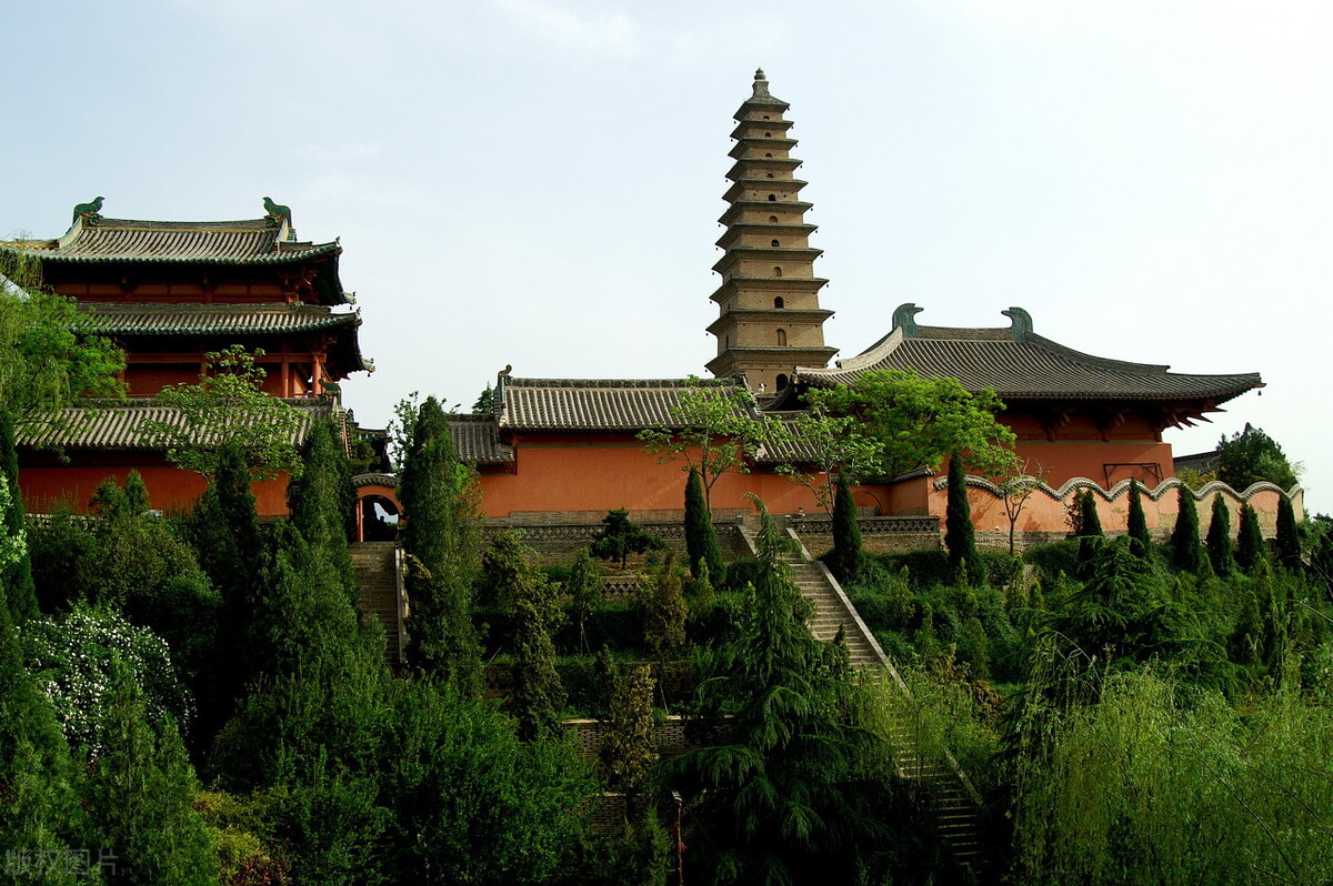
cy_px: 443
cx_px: 666
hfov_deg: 53.2
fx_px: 1332
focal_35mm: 36
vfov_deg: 36.8
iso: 100
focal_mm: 24
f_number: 9
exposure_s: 1/250
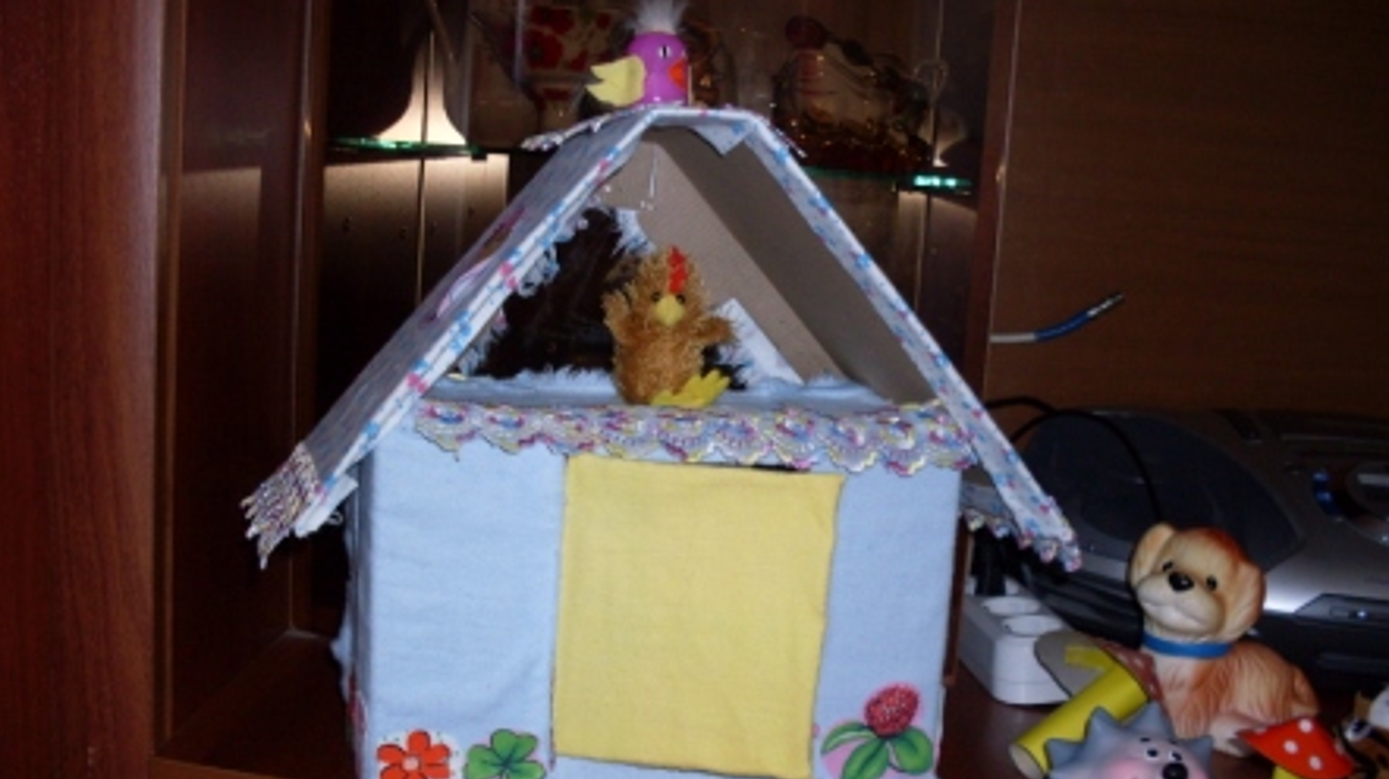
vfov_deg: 28.2
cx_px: 688
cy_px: 462
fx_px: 1546
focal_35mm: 42
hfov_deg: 48.4
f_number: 2.8
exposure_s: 1/45
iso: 100
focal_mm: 6.3
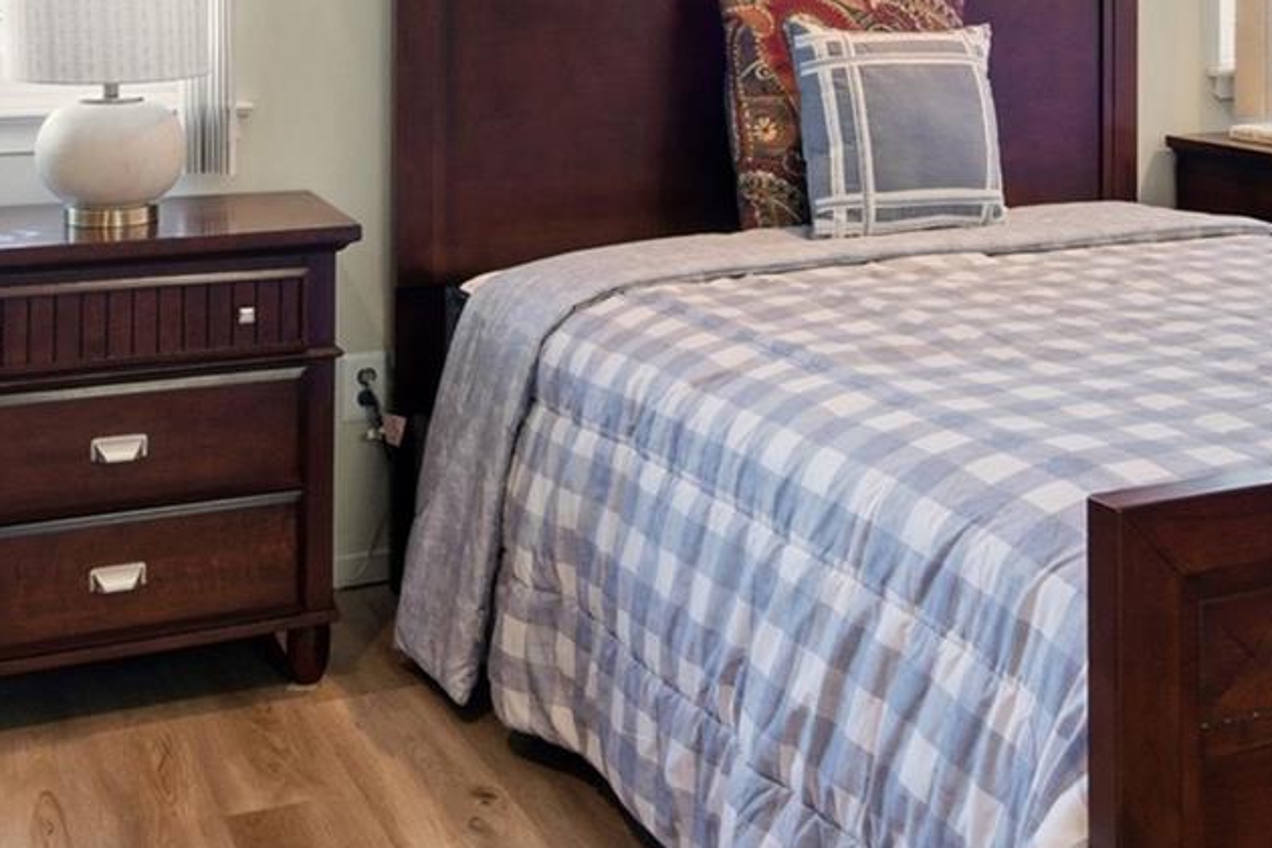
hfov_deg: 37.8
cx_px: 834
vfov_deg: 24.5
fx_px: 1837
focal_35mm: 52
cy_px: -47
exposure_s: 1/30
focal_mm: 16
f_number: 9
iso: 250
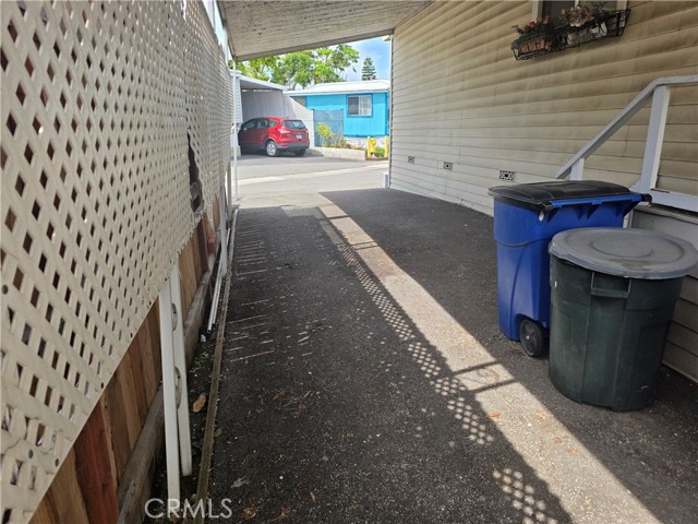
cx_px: 349
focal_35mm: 23
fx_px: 464
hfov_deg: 73.9
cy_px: 262
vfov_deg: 58.9
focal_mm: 6.3
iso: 80
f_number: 1.7
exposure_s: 1/2503
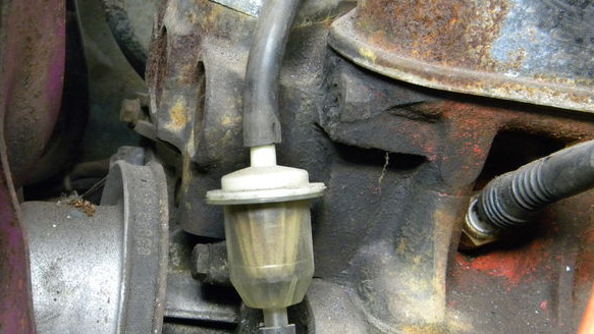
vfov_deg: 17.9
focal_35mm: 67
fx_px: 1055
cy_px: 236
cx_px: 282
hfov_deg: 31.4
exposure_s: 1/9
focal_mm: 10.1
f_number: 4.1
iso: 482
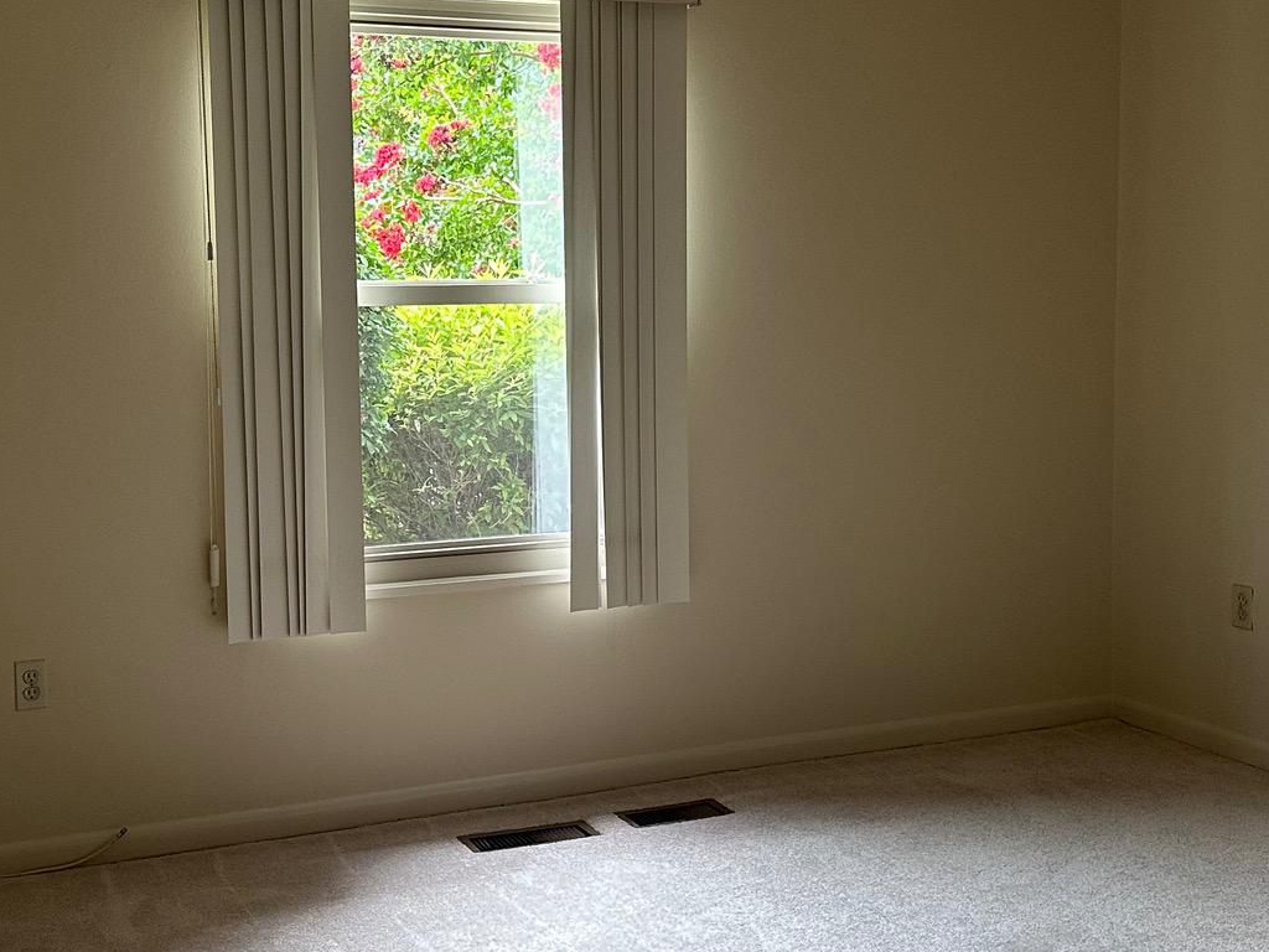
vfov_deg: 30.3
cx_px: 556
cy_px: 447
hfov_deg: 39.6
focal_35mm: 48
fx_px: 1760
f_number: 1.78
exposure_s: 1/60
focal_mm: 6.86
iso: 250
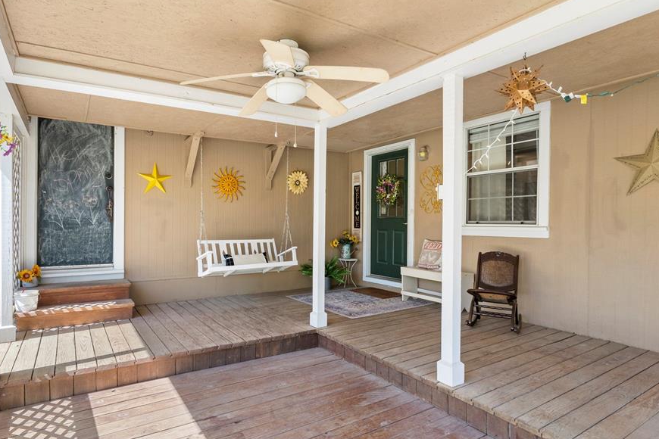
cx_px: 311
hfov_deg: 83.9
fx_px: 366
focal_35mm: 20
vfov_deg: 61.9
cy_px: 226
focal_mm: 17
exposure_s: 1/6
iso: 400
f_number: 10
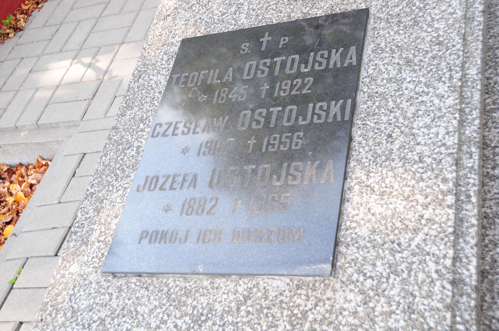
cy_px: 166
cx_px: 250
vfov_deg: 28.0
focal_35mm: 48
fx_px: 665
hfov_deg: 41.2
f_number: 5
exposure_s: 1/125
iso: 250
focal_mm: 32
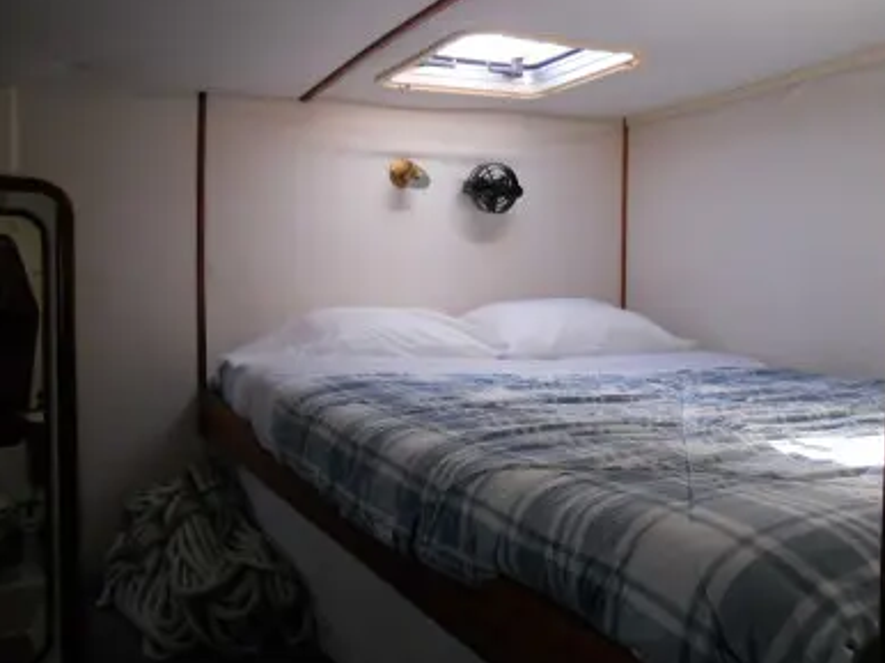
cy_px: 313
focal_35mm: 35
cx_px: 498
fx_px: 894
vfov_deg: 40.6
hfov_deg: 52.5
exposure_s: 1/125
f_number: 3.2
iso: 320
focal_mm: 4.9
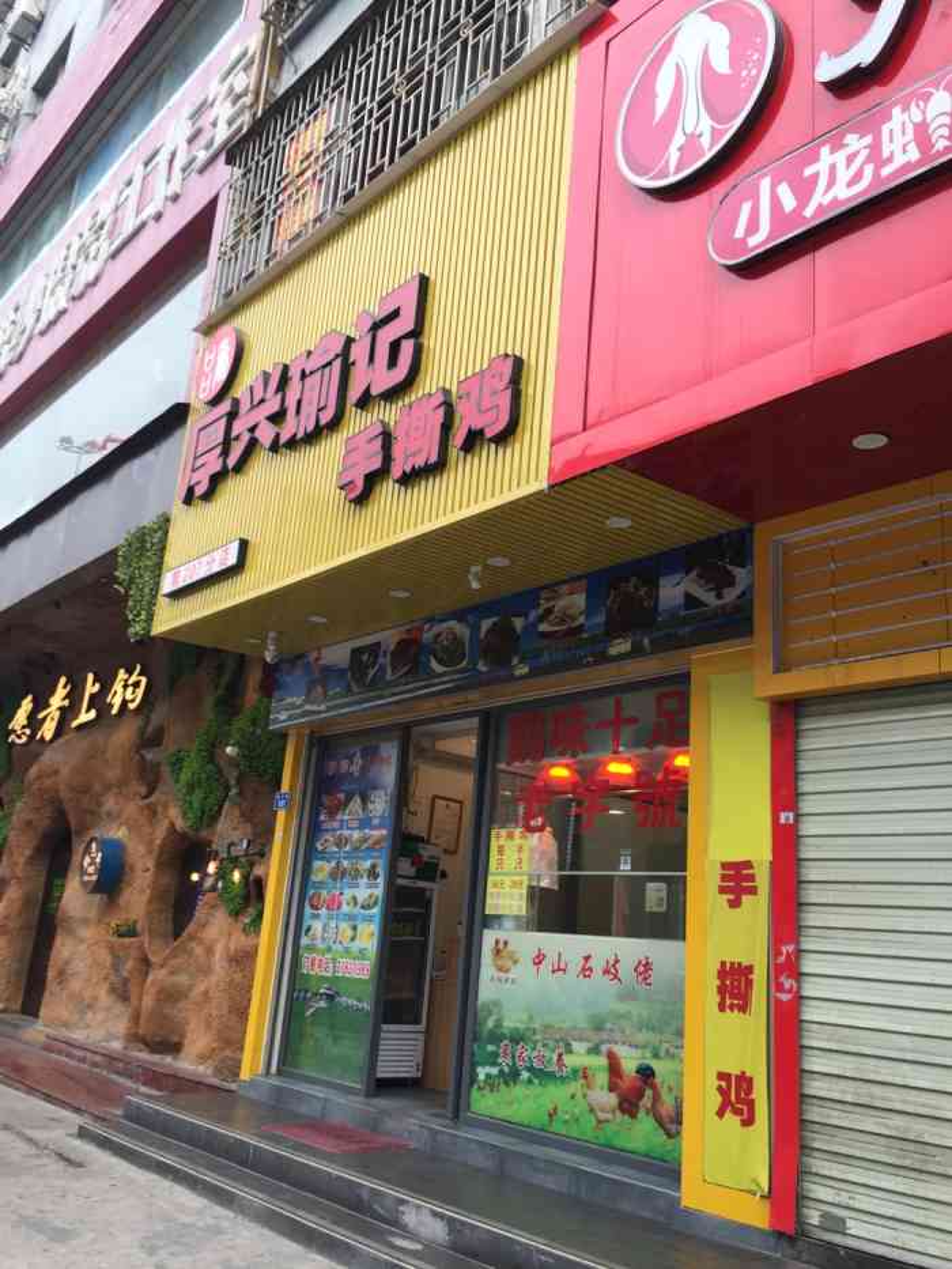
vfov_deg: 61.7
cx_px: 476
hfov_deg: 48.2
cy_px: 634
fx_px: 1063
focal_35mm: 29
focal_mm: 4.15
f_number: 2.2
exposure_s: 1/100
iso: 32
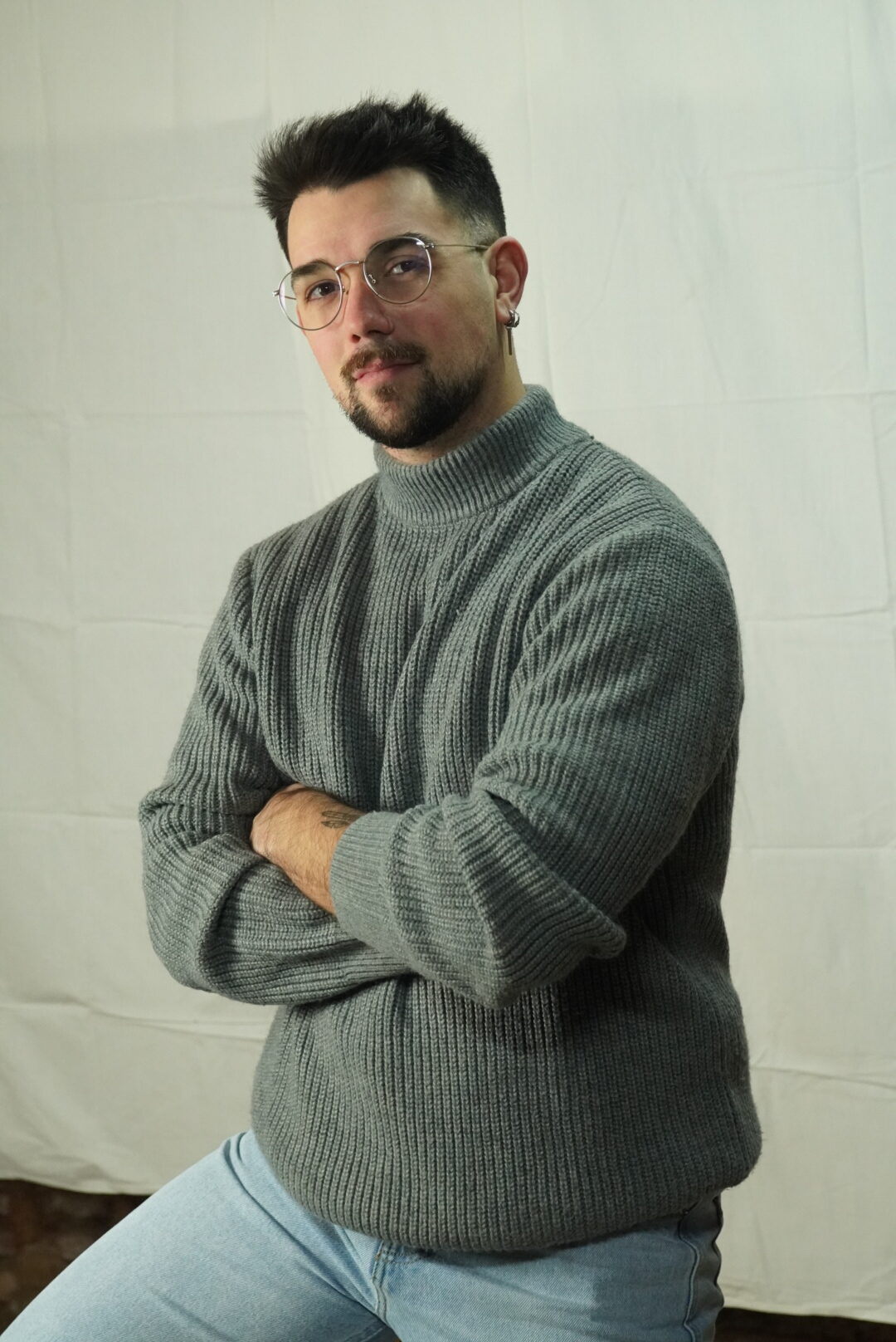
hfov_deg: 18.6
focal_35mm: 74
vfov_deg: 27.5
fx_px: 2739
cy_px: 671
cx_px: 448
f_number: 4.5
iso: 4000
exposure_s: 1/60
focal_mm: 49
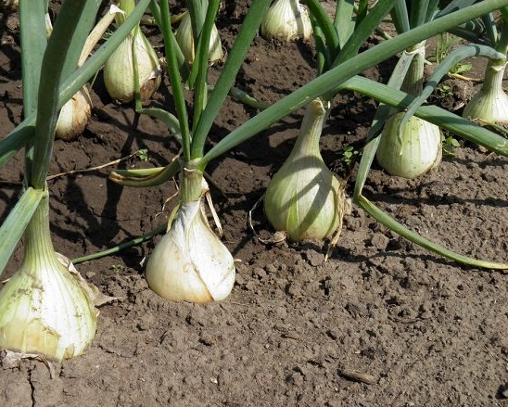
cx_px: 231
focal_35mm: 47
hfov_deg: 39.5
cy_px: 201
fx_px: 707
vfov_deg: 32.1
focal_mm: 7.9
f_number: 6
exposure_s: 1/250
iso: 50
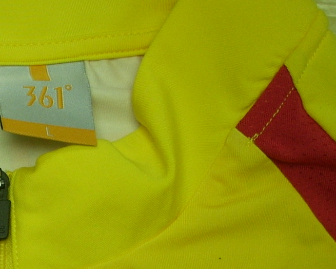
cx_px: -25
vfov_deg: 13.6
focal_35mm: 113
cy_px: 181
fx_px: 1124
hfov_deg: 16.5
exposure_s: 1/30
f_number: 2.8
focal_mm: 6.2
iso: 91
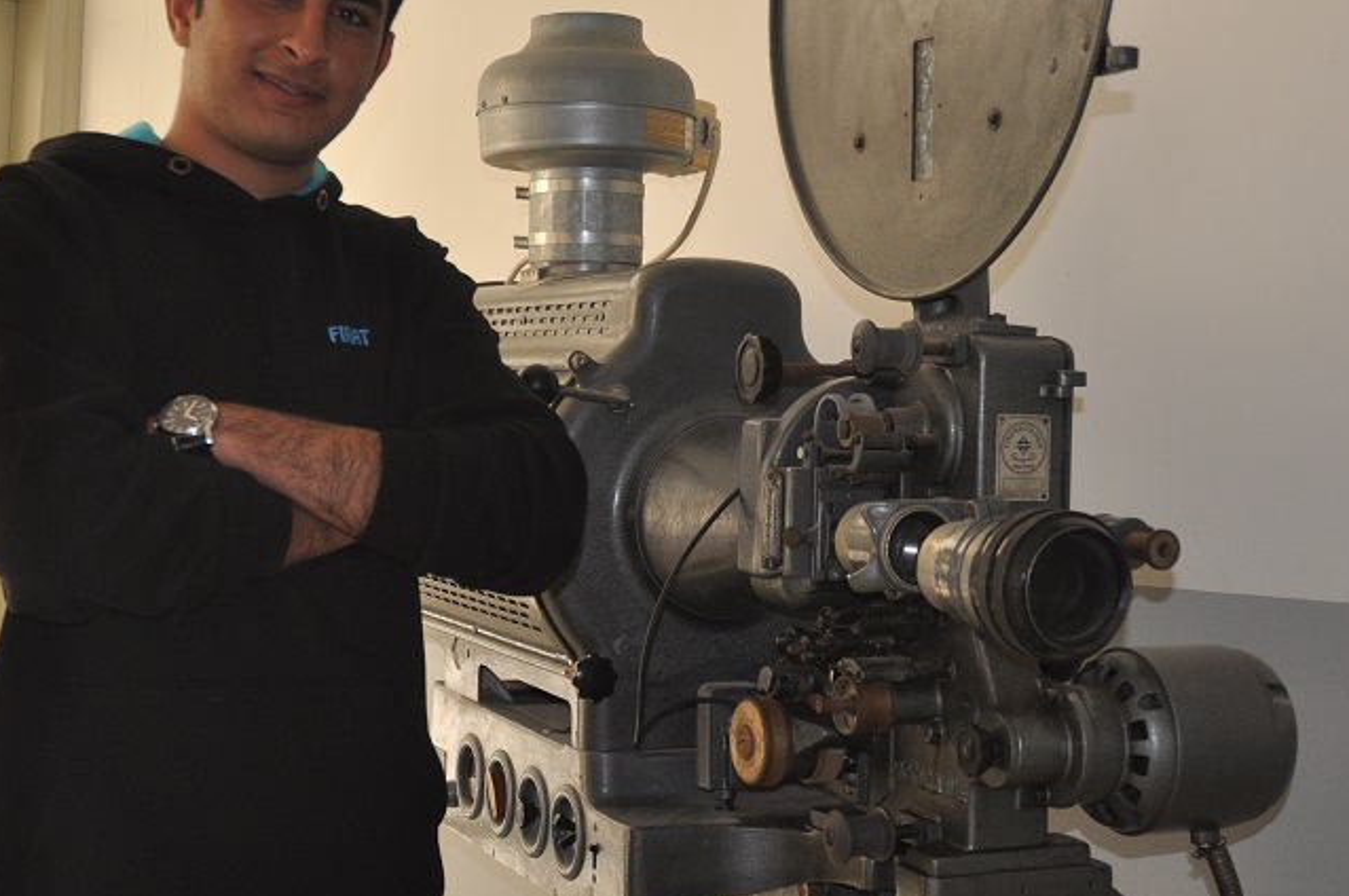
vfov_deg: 23.0
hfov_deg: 34.0
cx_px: 774
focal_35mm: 59
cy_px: 328
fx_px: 2200
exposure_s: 1/100
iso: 640
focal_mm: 25
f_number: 3.8
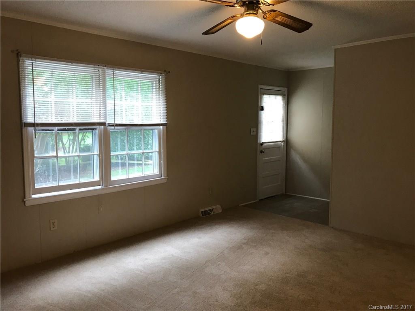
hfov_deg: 63.4
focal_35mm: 28
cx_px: 208
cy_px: 156
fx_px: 336
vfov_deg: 49.7
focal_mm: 3.99
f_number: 1.8
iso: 40
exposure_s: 1/17
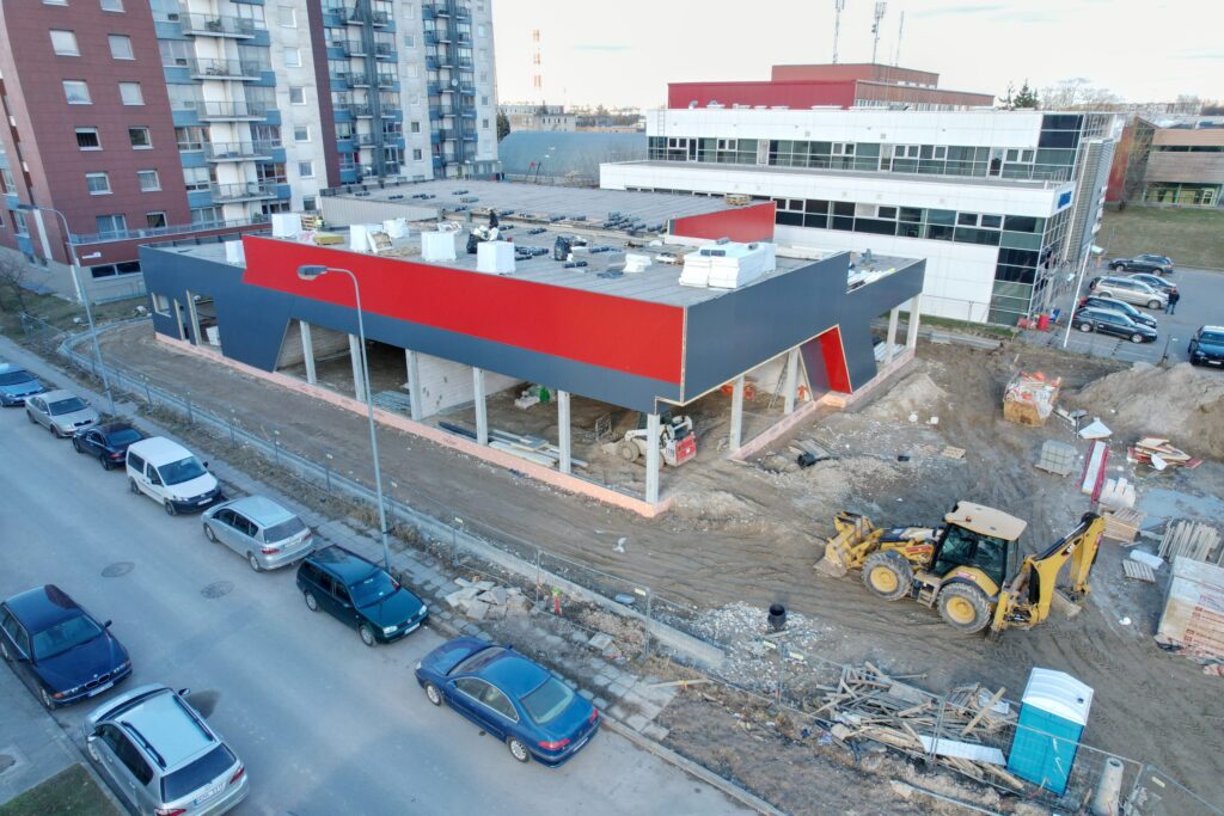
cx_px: 612
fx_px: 748
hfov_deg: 78.6
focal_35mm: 22
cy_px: 408
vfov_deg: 57.2
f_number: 2.8
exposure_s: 1/350
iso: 100
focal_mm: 8.38
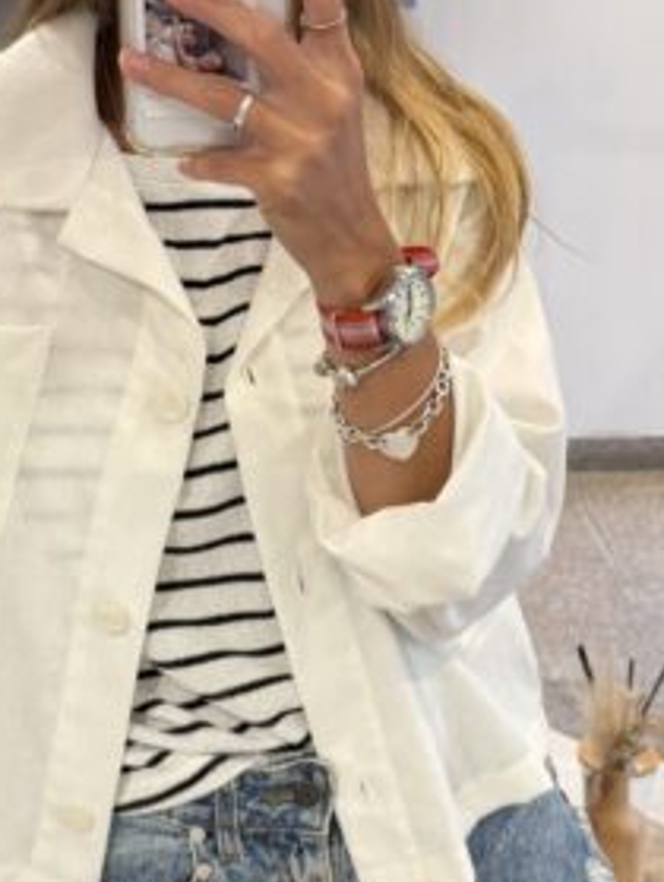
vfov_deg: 28.9
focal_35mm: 67
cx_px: 223
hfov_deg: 21.9
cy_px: 443
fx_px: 1710
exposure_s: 1/100
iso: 125
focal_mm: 6.76
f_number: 1.78
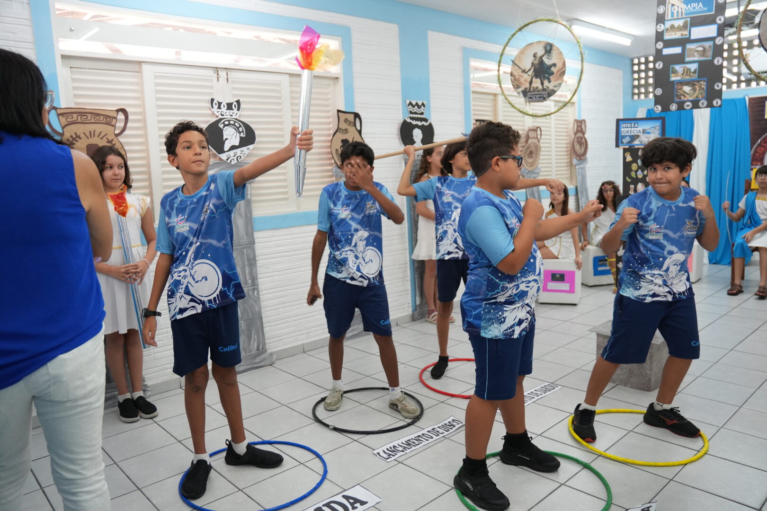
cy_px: 256
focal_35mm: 26
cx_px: 384
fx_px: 543
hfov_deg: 70.4
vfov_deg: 50.4
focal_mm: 17
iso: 800
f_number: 2.8
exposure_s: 1/125
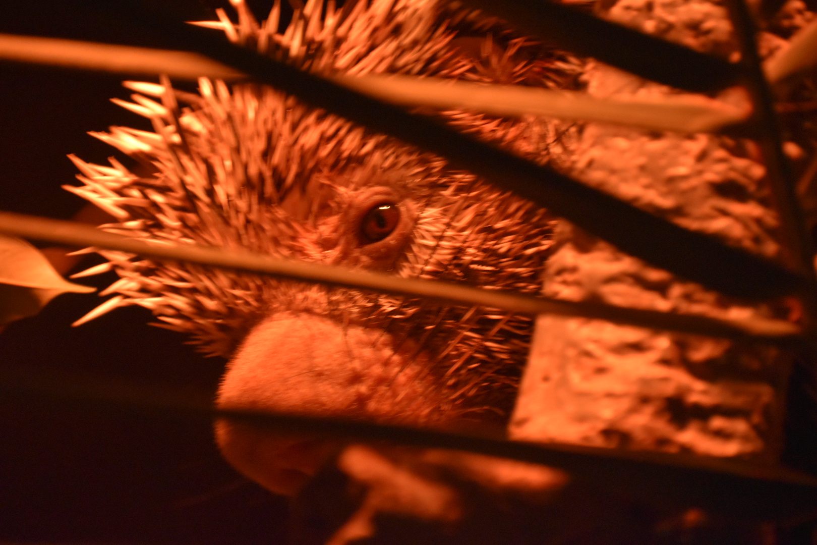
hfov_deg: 6.9
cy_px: 272
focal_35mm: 300
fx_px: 6808
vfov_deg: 4.6
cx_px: 408
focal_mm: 200
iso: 3200
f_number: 5.3
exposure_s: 1/50
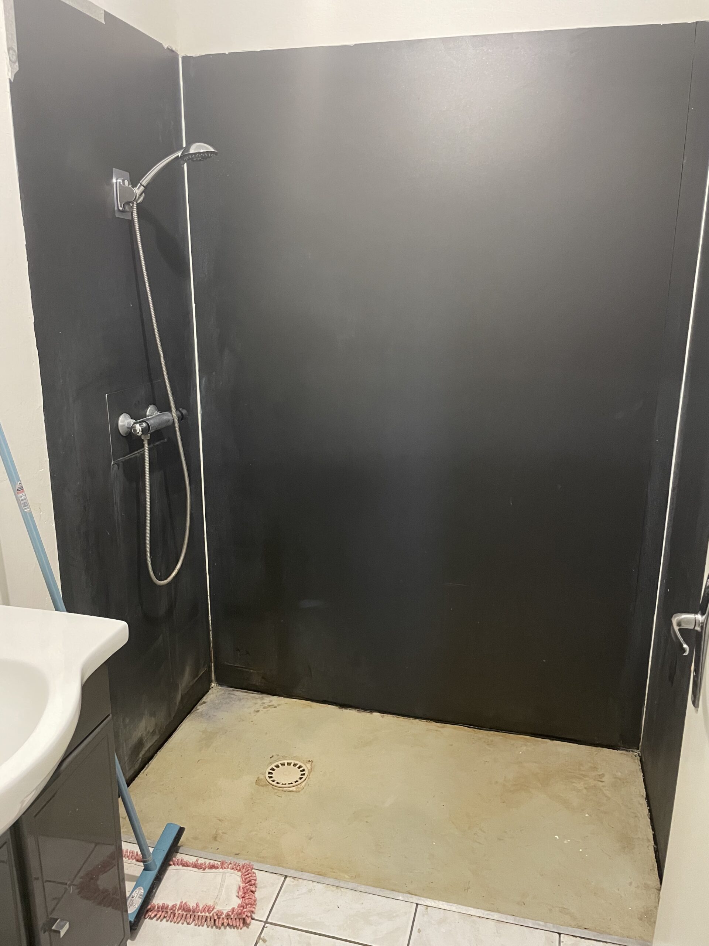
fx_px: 710
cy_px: 473
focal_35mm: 26
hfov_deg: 53.1
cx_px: 354
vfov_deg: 67.3
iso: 400
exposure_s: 1/33
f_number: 1.6
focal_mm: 4.2
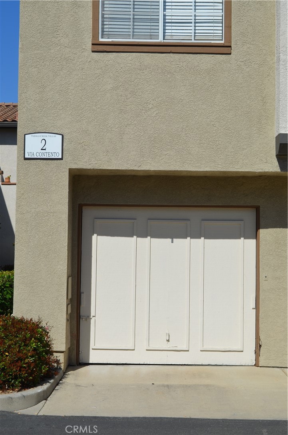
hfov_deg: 22.5
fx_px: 723
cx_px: 144
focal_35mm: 60
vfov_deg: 33.5
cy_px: 218
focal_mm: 40
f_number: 9
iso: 100
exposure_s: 1/320
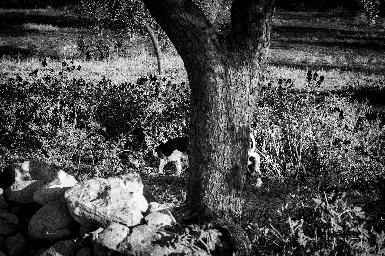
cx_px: 192
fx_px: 801
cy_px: 128
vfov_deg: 18.1
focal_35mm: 75
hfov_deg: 27.0
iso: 400
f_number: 8
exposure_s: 1/500
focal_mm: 50
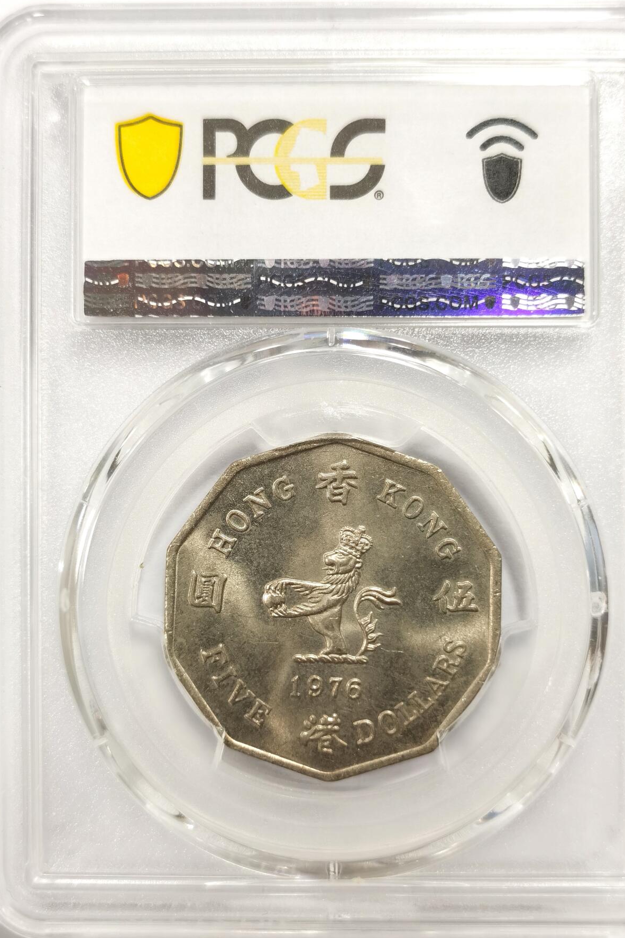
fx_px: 1485
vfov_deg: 35.1
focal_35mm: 57
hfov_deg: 23.8
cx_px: 337
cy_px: 472
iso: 125
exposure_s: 1/100
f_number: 16
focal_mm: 5.56
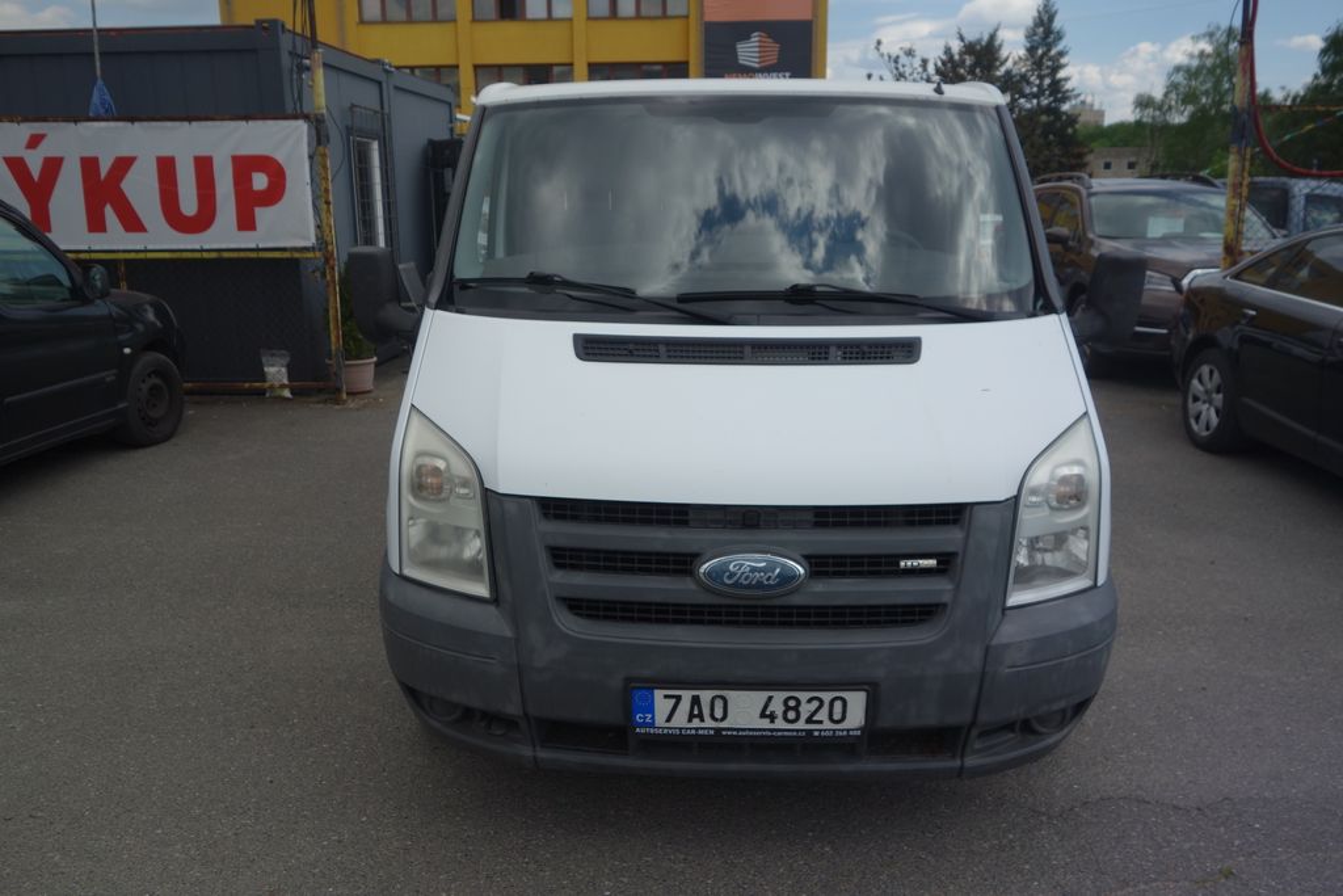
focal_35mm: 28
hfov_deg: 65.5
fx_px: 1045
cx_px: 672
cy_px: 448
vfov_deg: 46.4
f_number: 4
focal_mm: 10.4
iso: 125
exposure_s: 1/1000
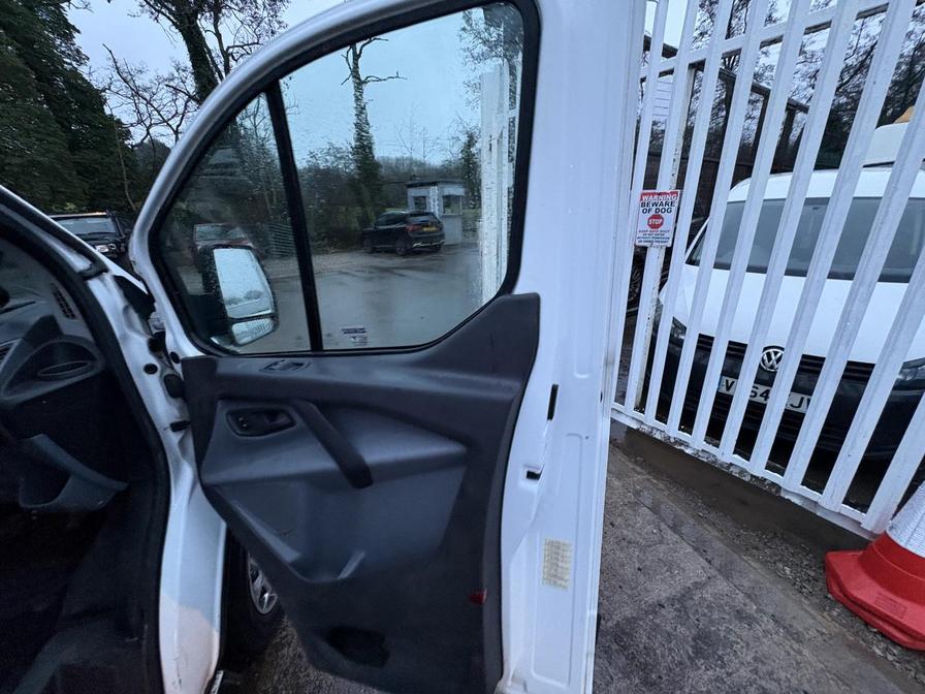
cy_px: 347
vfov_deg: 85.7
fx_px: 374
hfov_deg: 102.1
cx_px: 462
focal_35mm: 14
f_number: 2.2
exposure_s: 1/50
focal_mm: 2.22
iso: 400
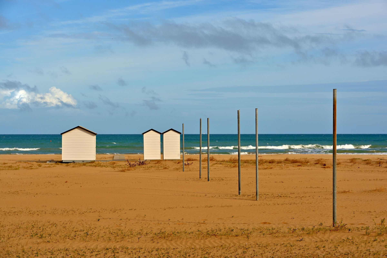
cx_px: 194
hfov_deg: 20.8
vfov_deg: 14.0
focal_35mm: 98
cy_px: 129
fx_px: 1054
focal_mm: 98
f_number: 10
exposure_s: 1/250
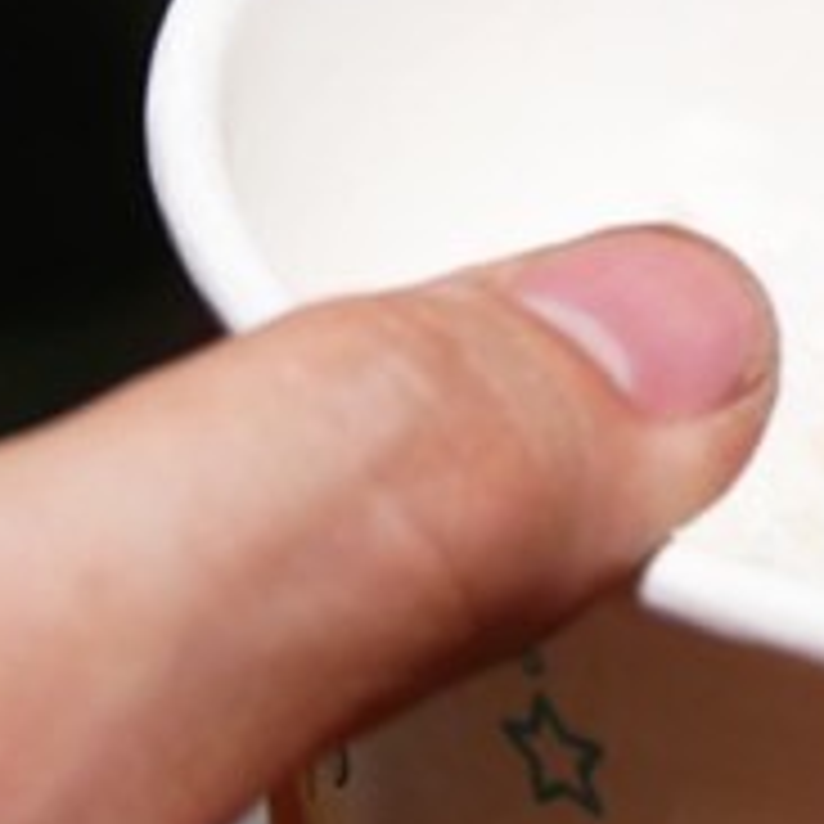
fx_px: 6248
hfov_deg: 7.3
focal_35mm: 232
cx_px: 1468
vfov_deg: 7.5
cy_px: -196
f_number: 4.5
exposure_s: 1/160
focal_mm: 34
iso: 1000
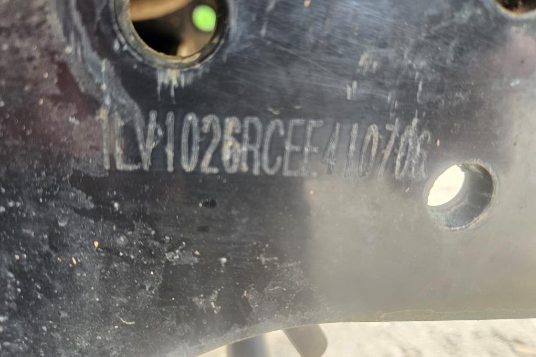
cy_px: 176
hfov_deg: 73.8
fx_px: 357
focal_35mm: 24
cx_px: 268
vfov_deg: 53.1
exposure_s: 1/100
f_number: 1.8
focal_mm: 5.4
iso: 200
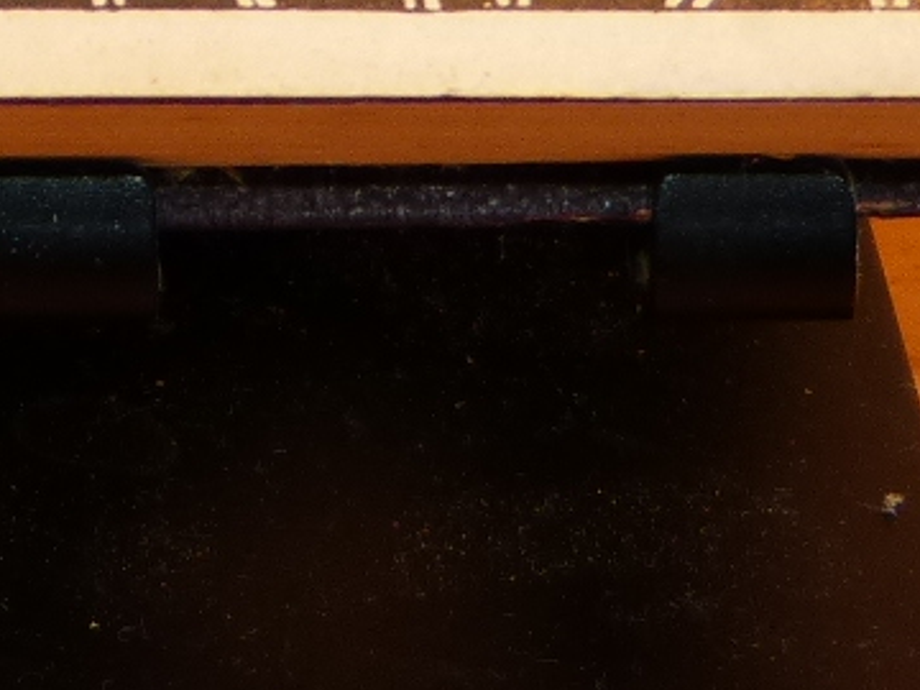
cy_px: -1257
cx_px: 110
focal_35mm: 279
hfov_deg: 7.1
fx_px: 7415
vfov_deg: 5.1
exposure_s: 1/60
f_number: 3.2
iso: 100
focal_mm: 8.7
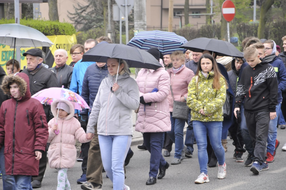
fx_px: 1250
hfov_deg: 13.1
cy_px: 95
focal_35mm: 158
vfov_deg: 8.7
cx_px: 143
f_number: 5.6
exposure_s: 1/125
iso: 800
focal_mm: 105
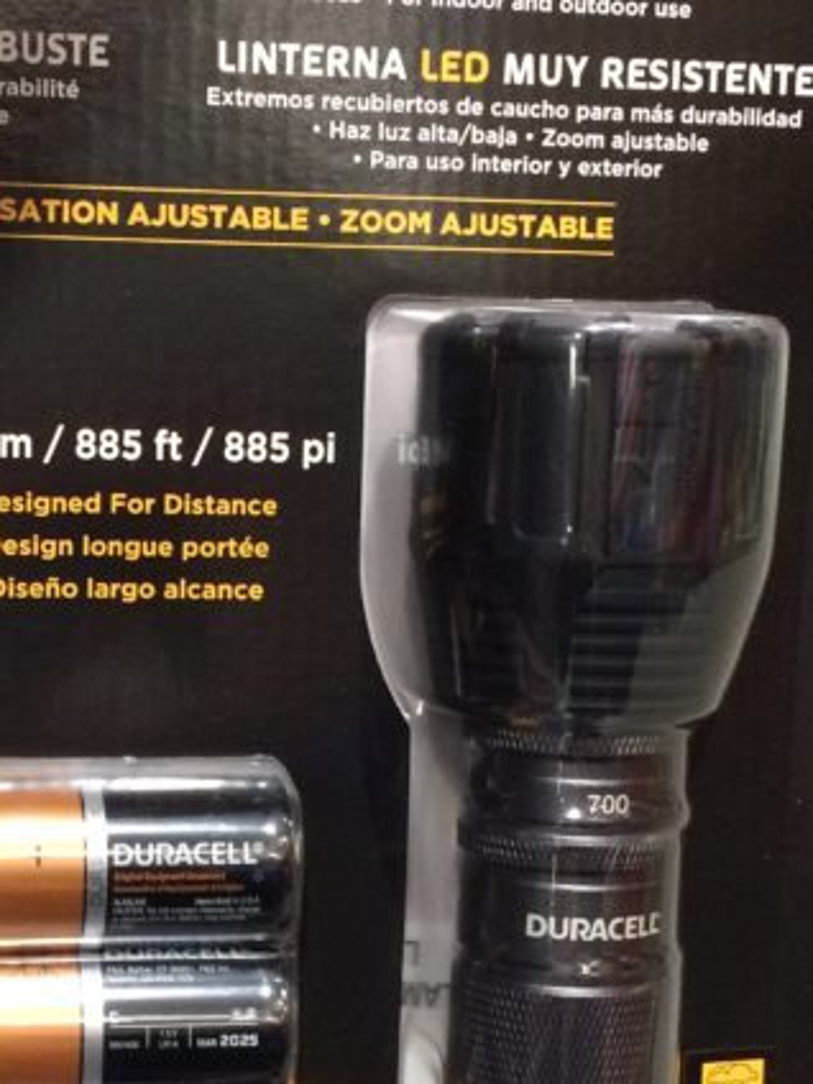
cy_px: 798
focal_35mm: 70
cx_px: 205
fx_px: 2192
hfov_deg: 20.8
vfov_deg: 27.4
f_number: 2.2
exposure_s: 1/30
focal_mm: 4.15
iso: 200
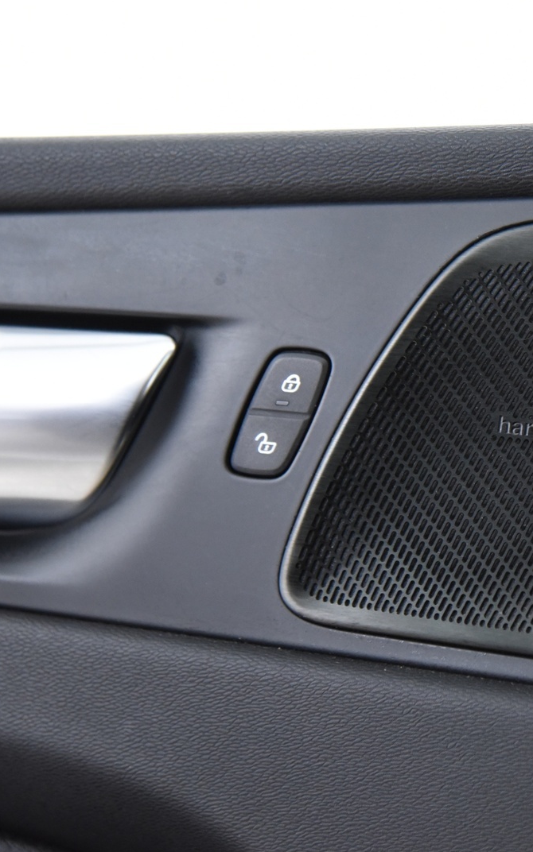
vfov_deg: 17.4
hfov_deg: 10.8
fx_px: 2789
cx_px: 514
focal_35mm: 120
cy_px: 425
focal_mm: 78
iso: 4000
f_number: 4
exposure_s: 1/30
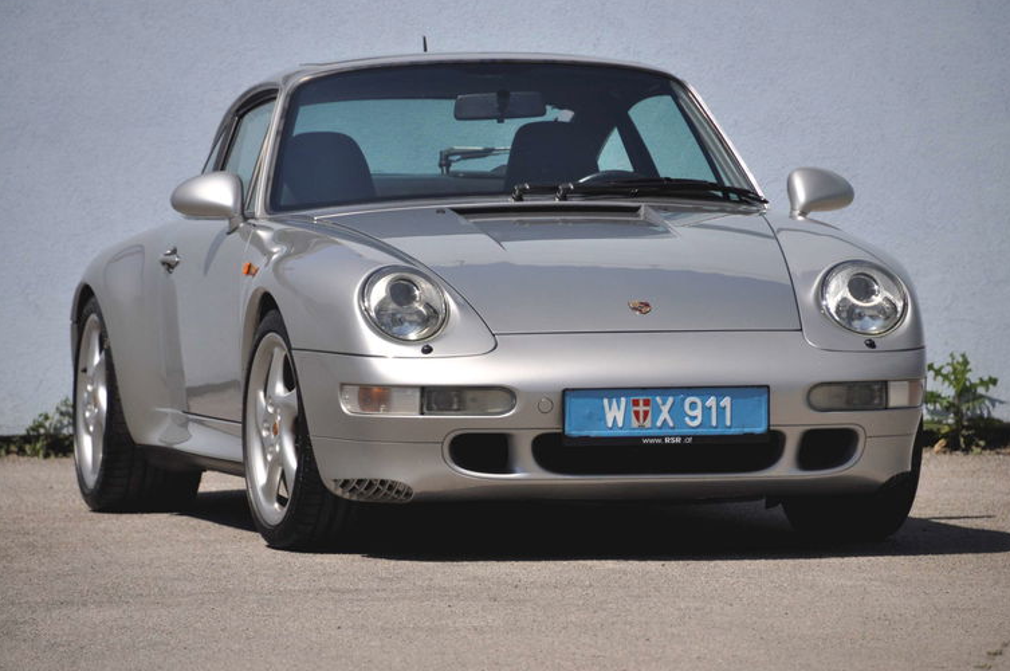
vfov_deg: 4.5
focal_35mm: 306
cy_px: 337
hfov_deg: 6.7
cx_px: 510
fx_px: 8574
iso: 500
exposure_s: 1/1600
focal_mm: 200
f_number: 6.3
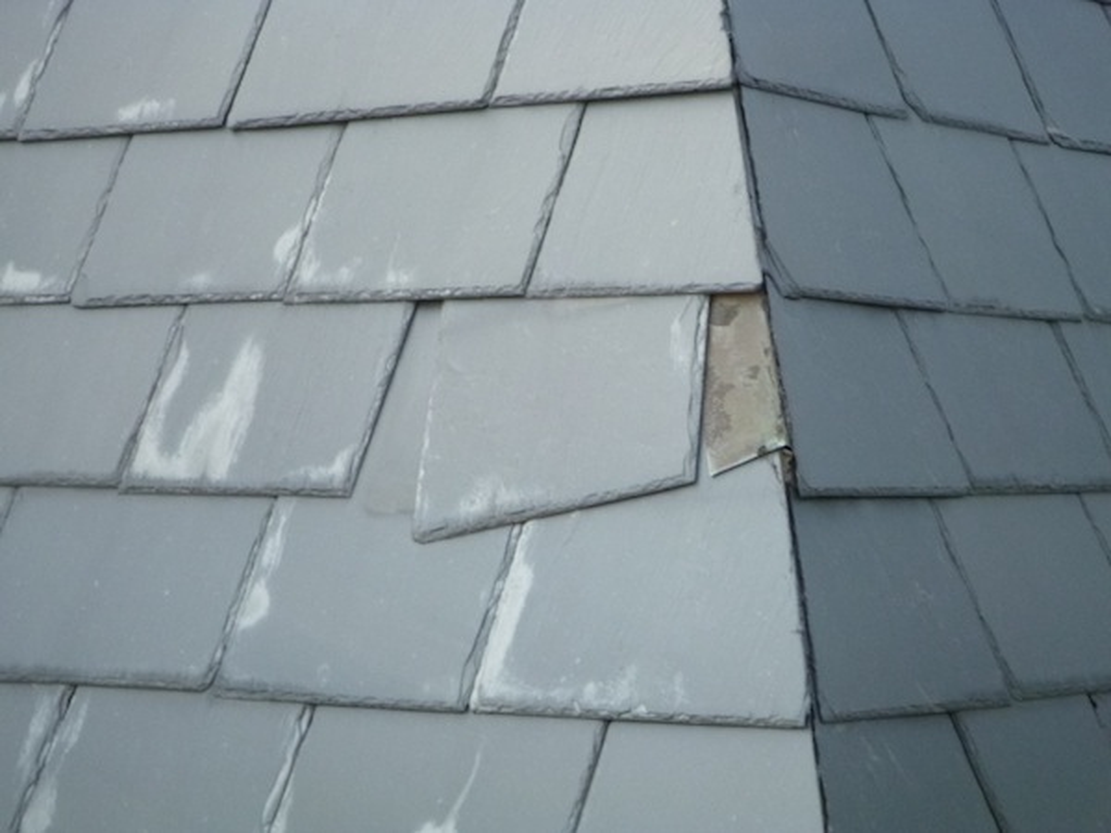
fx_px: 3242
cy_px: 416
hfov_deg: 19.4
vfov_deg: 14.6
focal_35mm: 101
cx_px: 556
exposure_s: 1/125
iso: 400
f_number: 5.7
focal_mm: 18
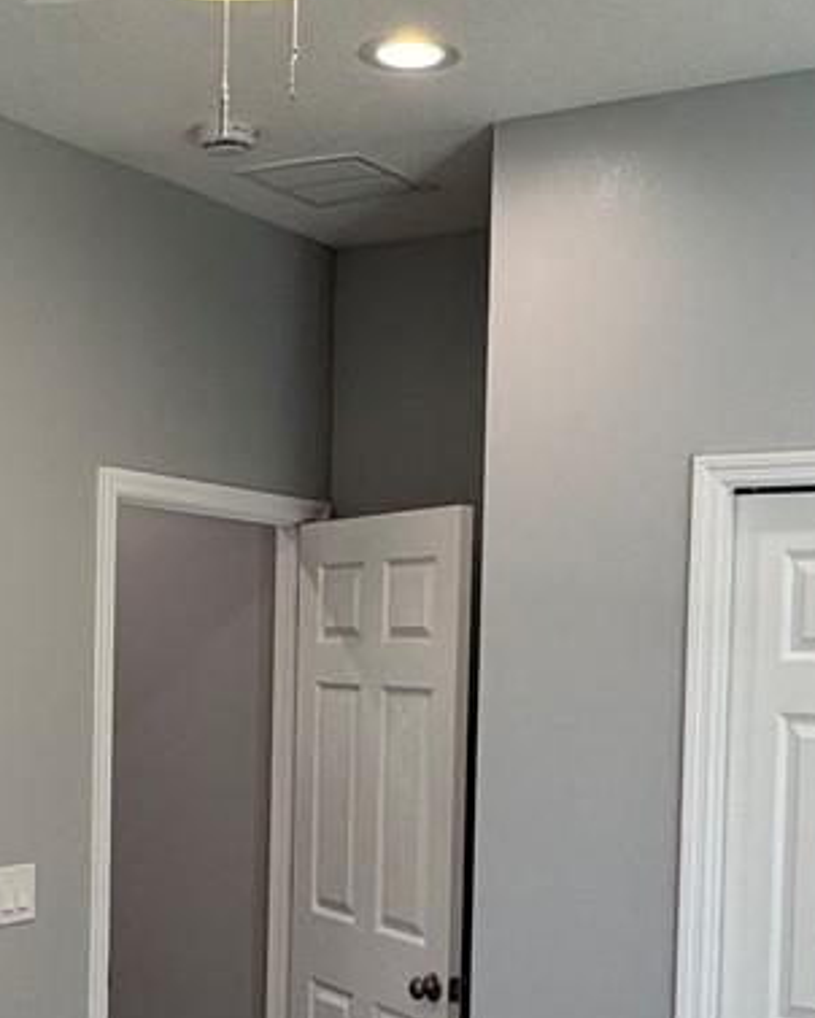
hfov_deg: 26.2
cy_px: 713
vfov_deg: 32.1
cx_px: 337
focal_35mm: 58
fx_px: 1747
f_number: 2.2
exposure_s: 1/120
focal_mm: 2.22
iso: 80
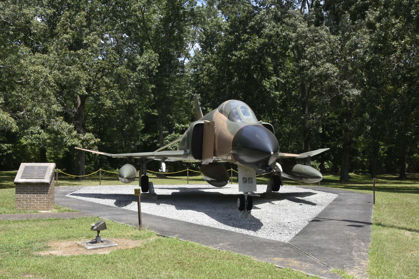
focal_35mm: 39
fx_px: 454
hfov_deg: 49.6
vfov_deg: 34.2
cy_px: 140
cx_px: 210
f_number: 18
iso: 800
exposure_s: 1/250
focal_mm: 26
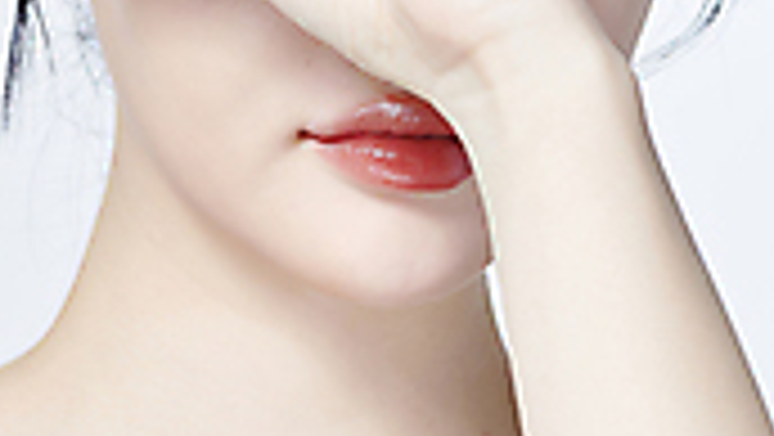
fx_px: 5257
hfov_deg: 8.4
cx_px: 281
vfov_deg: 4.7
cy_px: 27
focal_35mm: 256
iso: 64
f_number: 13
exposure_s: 1/125
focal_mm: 105
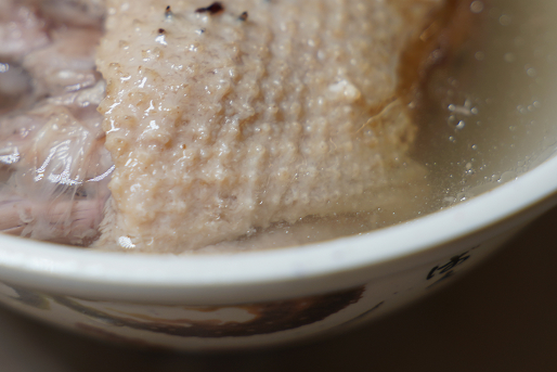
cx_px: 262
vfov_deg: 7.8
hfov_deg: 11.7
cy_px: -23
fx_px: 2708
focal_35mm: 175
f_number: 4
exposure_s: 1/80
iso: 125
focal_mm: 75
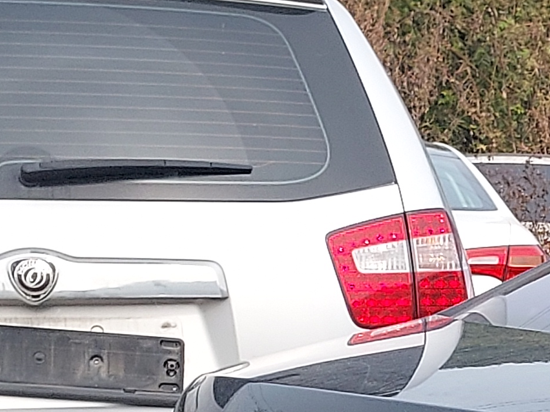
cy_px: 631
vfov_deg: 13.6
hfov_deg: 15.4
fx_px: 1621
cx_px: 1101
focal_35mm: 102
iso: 40
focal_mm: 4.6
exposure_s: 1/447
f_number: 1.8
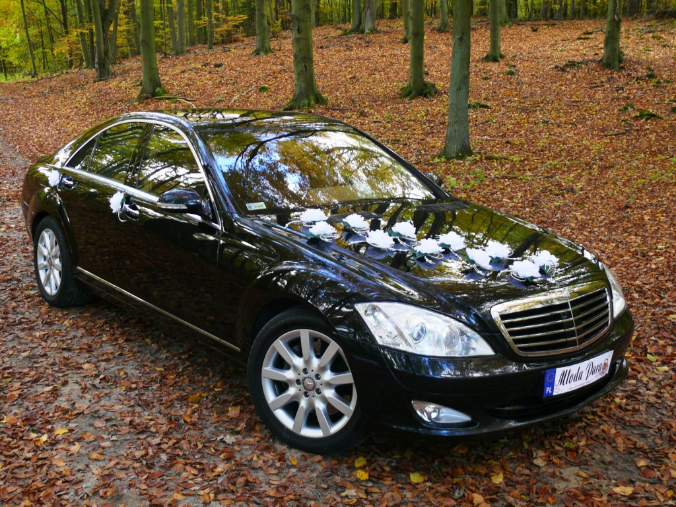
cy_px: 254
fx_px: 820
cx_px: 338
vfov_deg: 34.3
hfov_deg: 44.8
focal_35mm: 42
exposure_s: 1/30
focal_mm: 8.8
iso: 100
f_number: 2.8
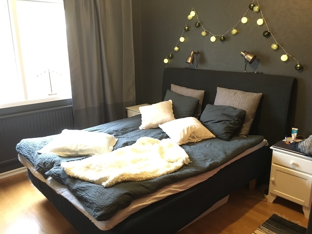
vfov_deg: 48.2
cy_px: 117
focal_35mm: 29
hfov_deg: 61.7
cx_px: 156
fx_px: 261
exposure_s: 1/17
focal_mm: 4.15
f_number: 2.2
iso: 400
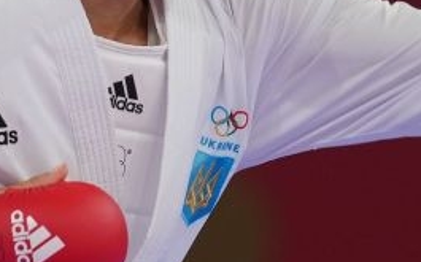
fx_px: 15897
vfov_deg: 0.9
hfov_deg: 1.5
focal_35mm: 1387
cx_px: 151
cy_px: 118
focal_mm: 200
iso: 500
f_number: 2.8
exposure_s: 1/1000
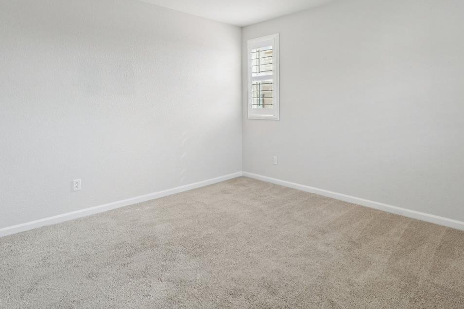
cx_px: 264
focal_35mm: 22
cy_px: 101
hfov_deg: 78.2
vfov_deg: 55.9
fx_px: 283
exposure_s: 1/40
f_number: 8
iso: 640
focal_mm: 14
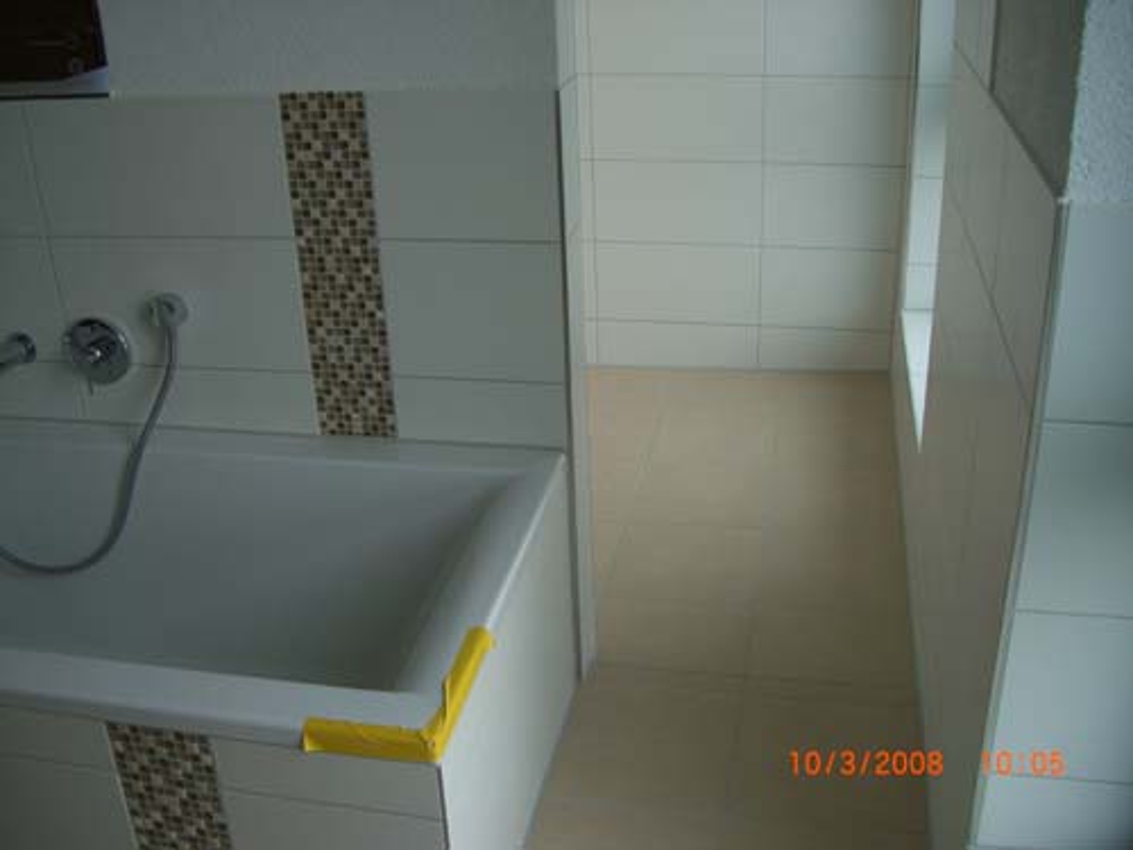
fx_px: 1244
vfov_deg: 37.7
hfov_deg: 49.0
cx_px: 566
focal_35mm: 38
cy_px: 425
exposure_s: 1/200
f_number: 2.8
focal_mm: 7.9
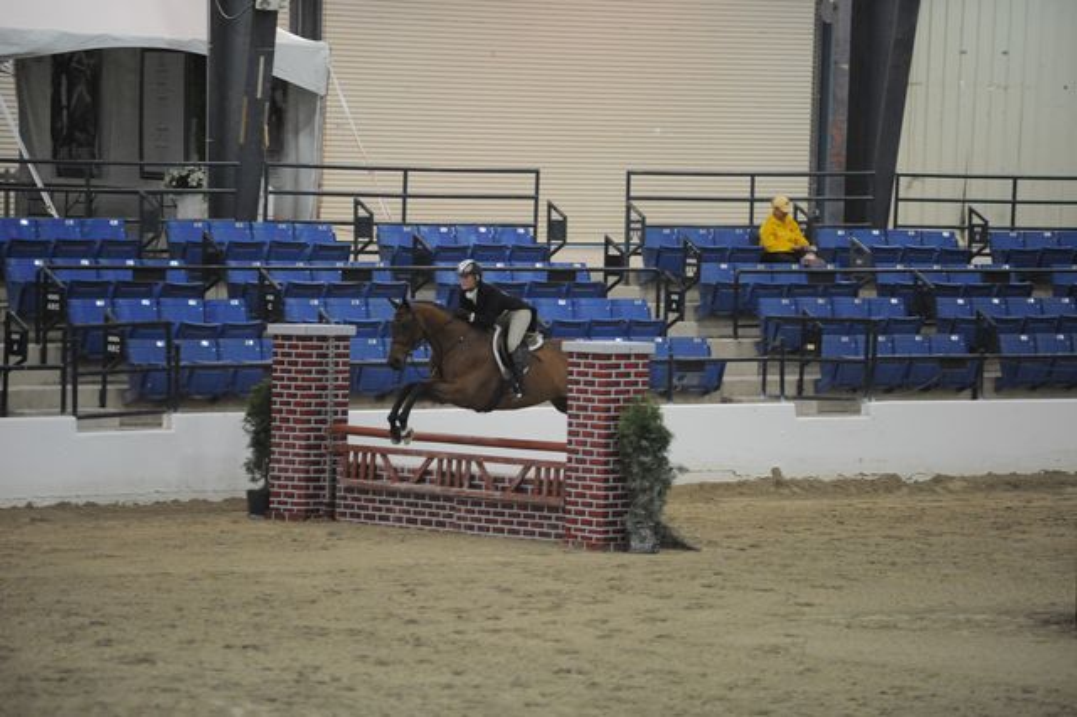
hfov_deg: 10.3
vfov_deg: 6.9
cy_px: 358
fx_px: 5980
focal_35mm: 200
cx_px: 538
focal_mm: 200
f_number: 2.8
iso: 6400
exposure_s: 1/400
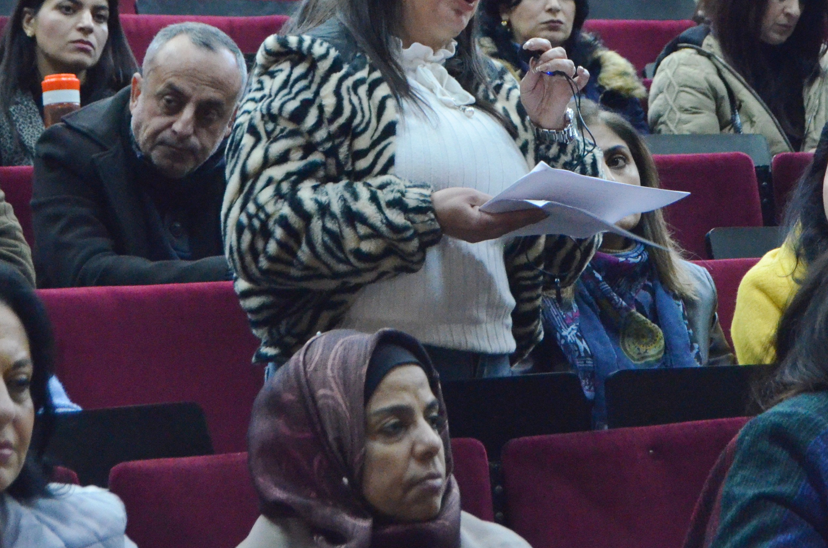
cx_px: 523
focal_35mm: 131
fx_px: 3006
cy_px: 66
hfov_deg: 15.7
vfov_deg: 10.4
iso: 4000
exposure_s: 1/30
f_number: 5.3
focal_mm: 45
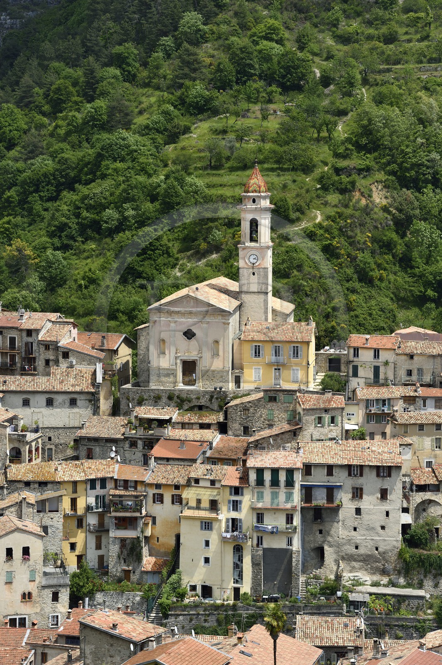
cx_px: 221
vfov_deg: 17.7
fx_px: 2138
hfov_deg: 11.8
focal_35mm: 116
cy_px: 332
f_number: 13
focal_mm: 116
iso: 200
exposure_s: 1/250
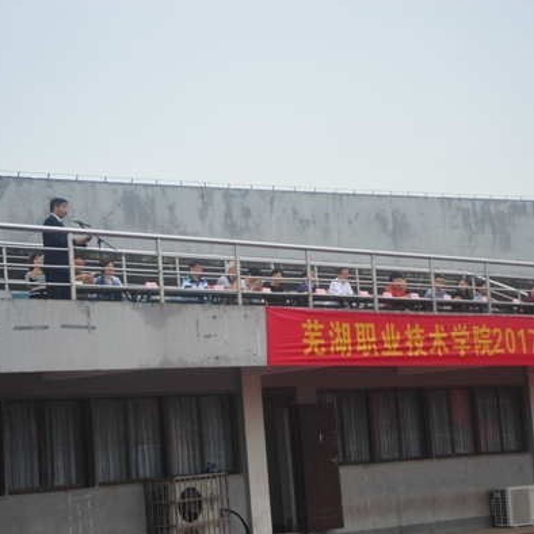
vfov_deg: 17.9
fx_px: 1693
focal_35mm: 97
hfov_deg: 17.9
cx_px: 289
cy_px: 267
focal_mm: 75
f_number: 5.6
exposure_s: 1/125
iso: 400
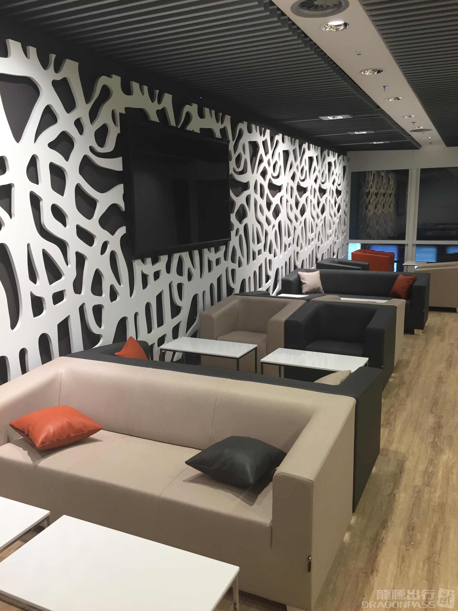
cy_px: 306
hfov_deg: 48.2
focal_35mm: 29
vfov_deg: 61.7
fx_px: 512
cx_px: 229
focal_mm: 4.15
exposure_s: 1/33
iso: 80
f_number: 2.2
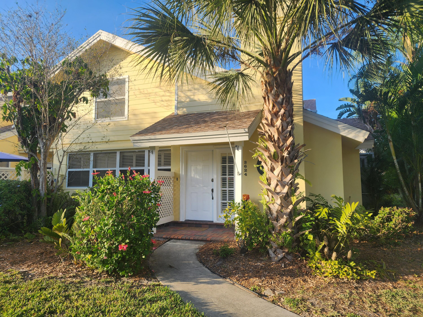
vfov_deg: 58.9
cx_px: 212
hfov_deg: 73.9
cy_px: 158
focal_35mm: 23
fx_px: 281
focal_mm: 6.4
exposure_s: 1/391
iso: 12
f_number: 1.8
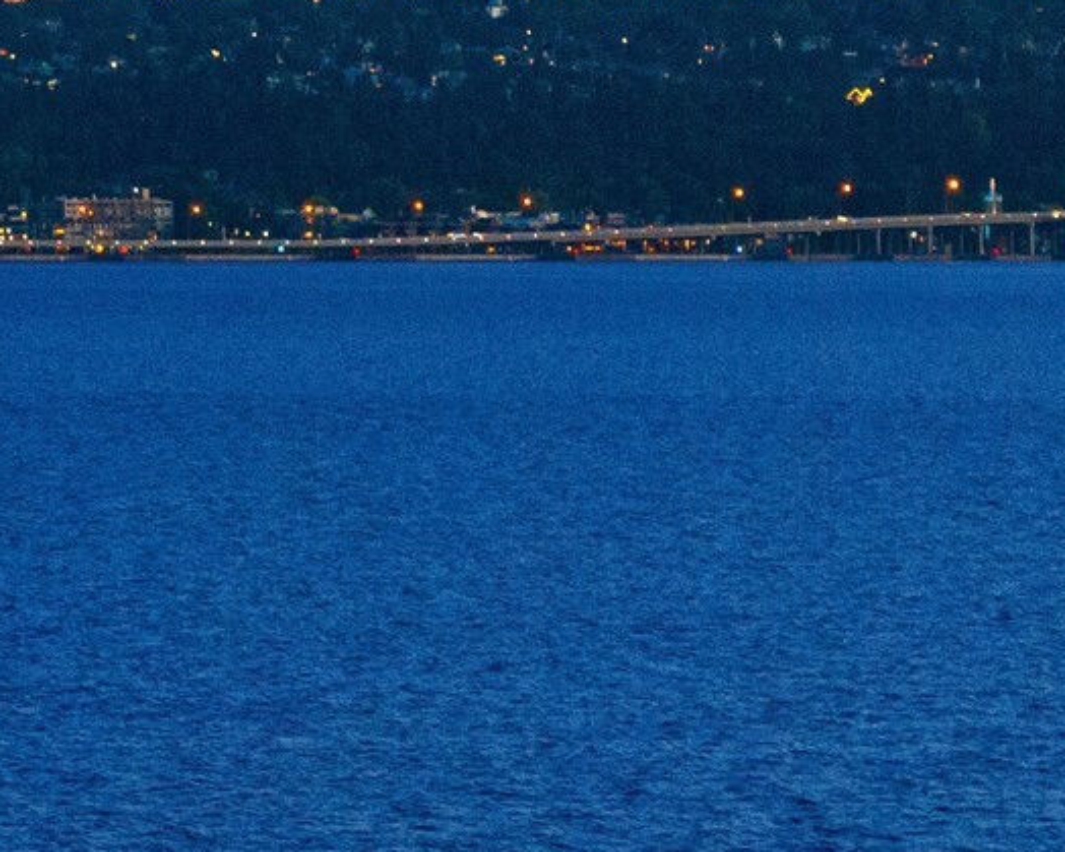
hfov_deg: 3.9
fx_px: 15599
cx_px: -508
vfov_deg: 3.1
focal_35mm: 495
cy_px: 123
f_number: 3.4
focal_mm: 30.71
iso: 1150
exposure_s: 1/10
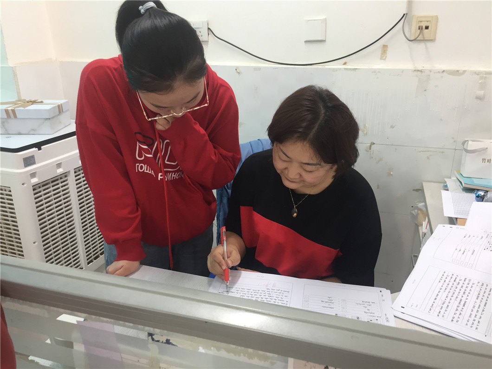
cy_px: 184
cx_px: 246
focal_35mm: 29
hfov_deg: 61.7
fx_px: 412
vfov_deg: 48.2
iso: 80
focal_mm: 4.15
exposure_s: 1/33
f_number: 2.2
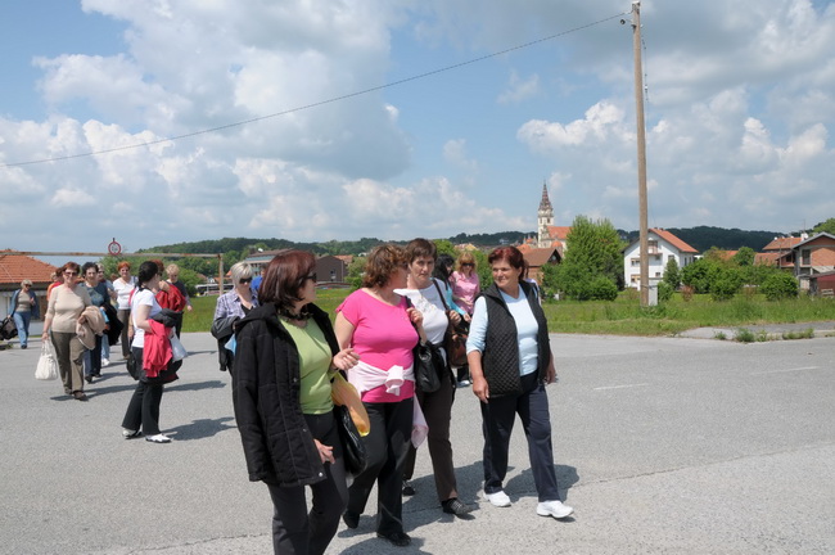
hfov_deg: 67.4
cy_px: 278
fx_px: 626
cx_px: 418
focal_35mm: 27
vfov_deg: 47.8
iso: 200
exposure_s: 1/400
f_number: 10
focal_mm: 18
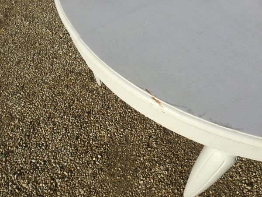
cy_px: 98
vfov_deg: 45.4
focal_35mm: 31
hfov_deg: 58.4
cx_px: 131
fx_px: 235
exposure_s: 1/1698
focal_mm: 3.3
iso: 25
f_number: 2.4
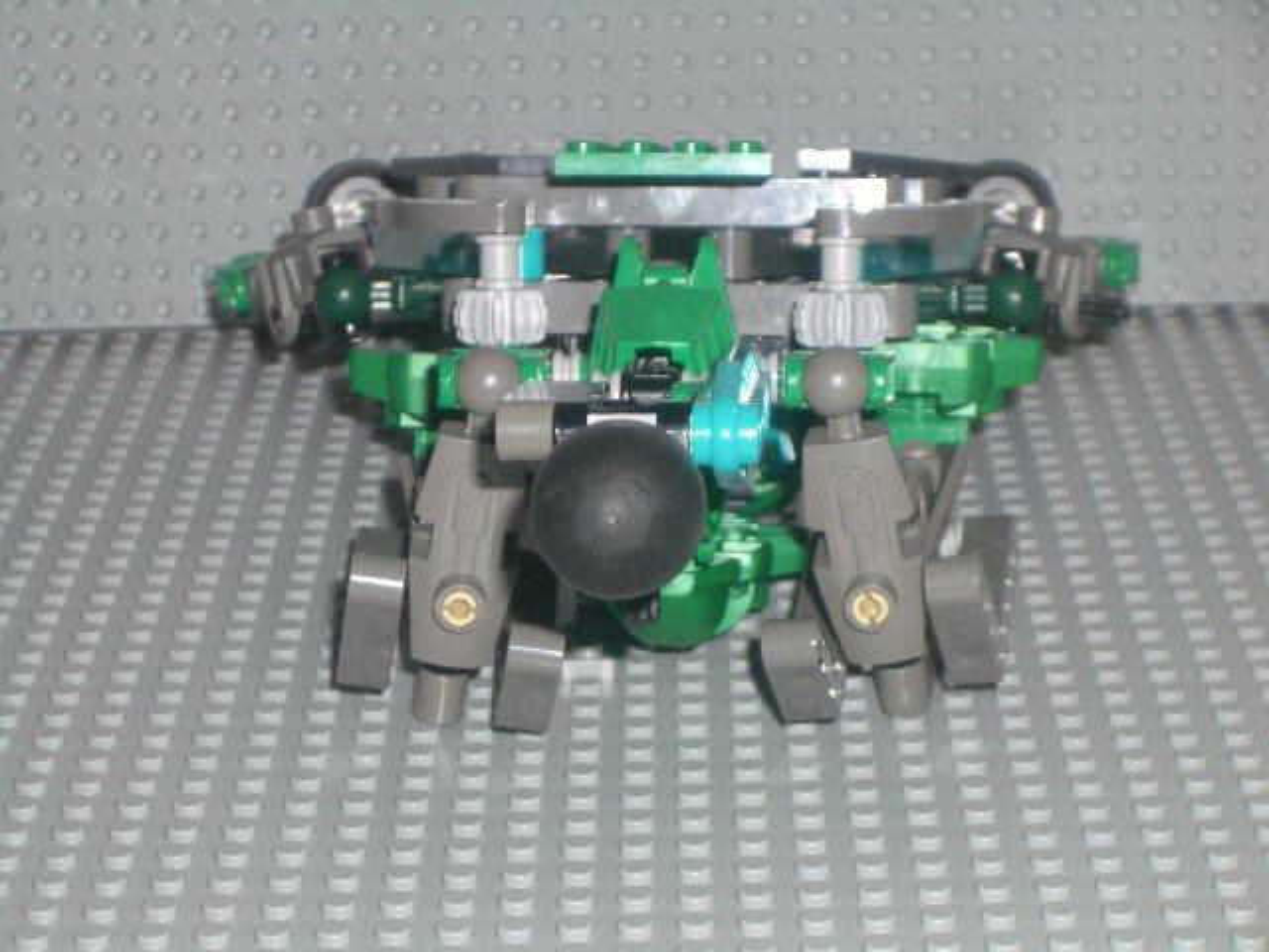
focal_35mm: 105
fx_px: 3849
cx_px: 634
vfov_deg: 14.1
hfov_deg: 18.7
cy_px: 476
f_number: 4.8
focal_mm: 17.4
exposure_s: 1/60
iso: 100
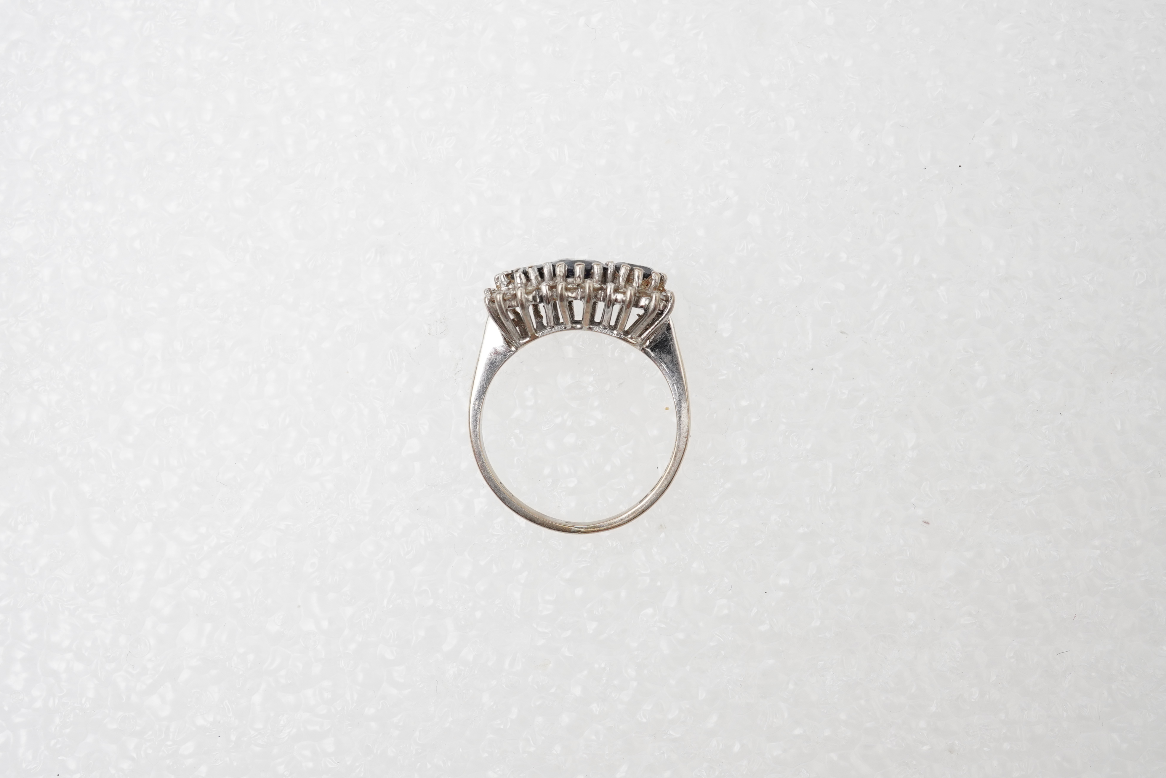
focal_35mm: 45
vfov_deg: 29.9
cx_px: 583
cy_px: 389
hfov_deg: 43.6
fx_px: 1457
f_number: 20
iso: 640
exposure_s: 1/125
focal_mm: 30
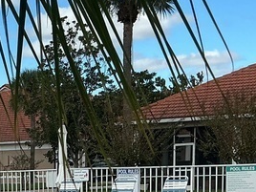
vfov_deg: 12.6
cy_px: 294
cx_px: -45
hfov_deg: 17.0
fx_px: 821
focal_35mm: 111
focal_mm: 3
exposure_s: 1/2538
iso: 25
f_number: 1.8
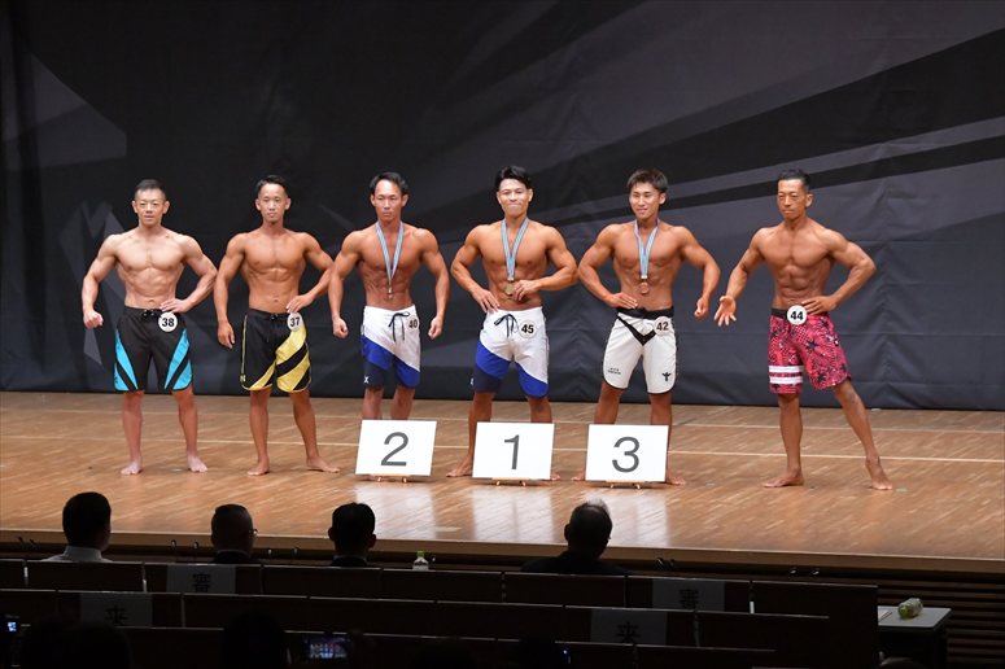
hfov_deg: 13.7
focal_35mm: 150
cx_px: 502
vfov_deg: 9.1
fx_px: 4186
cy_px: 334
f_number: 5.6
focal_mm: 100
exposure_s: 1/400
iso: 6400
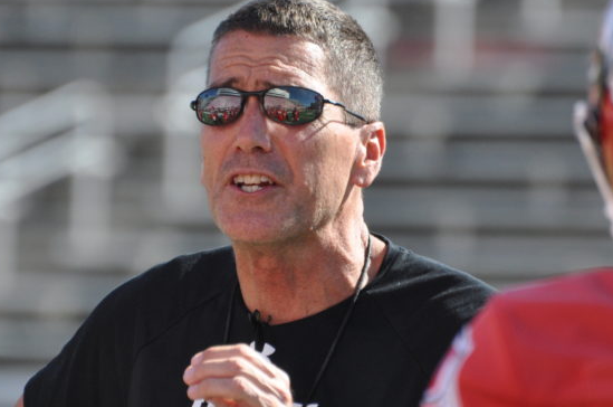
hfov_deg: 2.5
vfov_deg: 1.6
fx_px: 14278
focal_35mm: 840
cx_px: 329
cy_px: 242
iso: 560
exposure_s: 1/1000
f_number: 5.6
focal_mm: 300
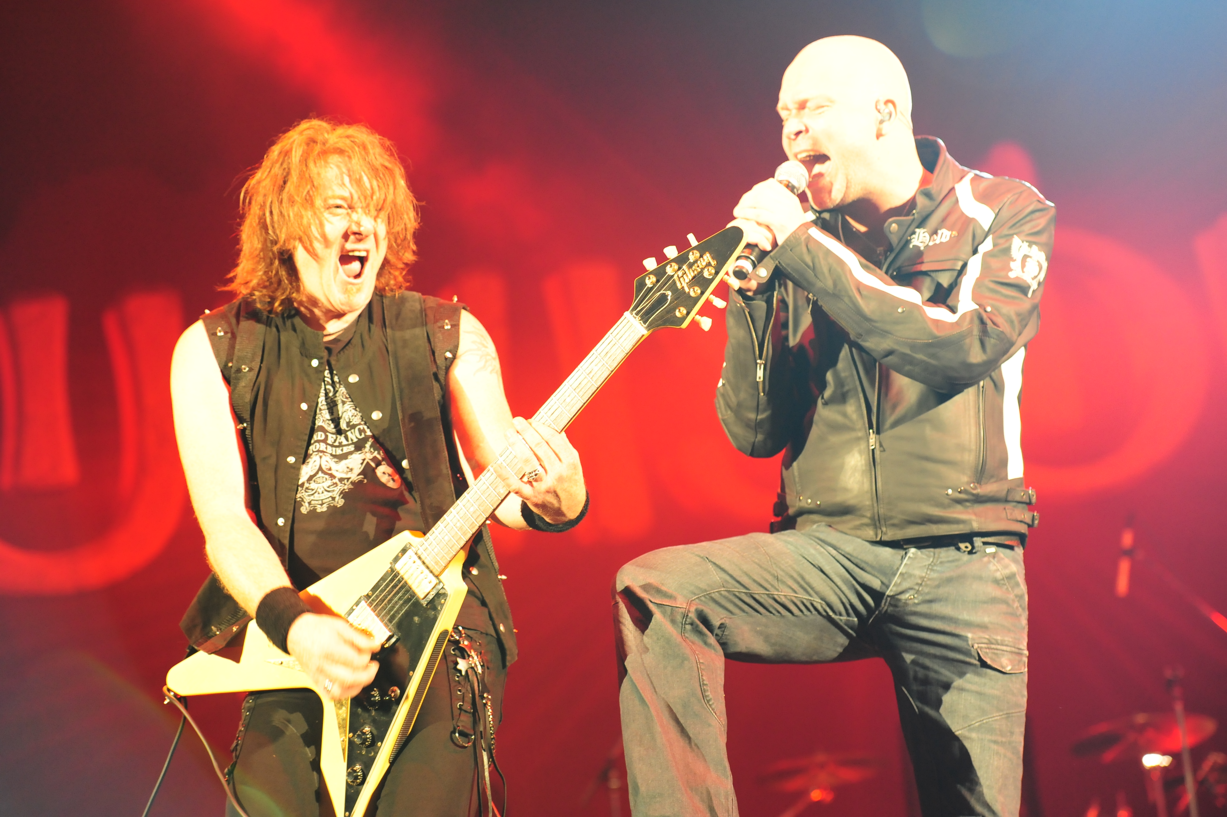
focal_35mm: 95
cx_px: 614
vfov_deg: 14.4
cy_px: 408
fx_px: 3236
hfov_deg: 21.5
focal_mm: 95
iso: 2000
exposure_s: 1/160
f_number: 4
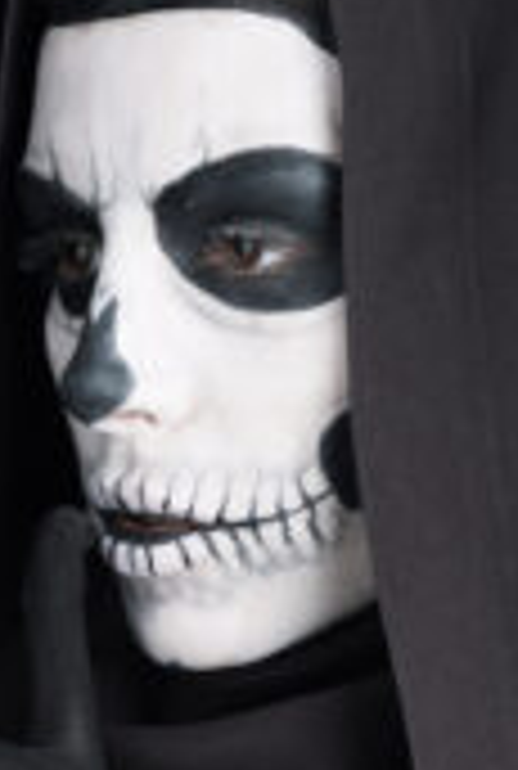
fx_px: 2810
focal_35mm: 131
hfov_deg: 10.5
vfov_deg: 15.2
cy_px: 831
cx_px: 189
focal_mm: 50
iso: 100
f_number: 6.3
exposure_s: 1/200
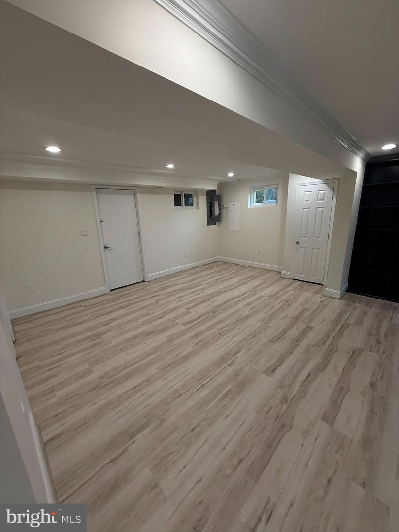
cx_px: 200
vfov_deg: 102.1
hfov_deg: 85.7
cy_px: 266
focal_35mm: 14
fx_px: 215
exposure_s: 1/120
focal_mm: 2.22
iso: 100
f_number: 2.2
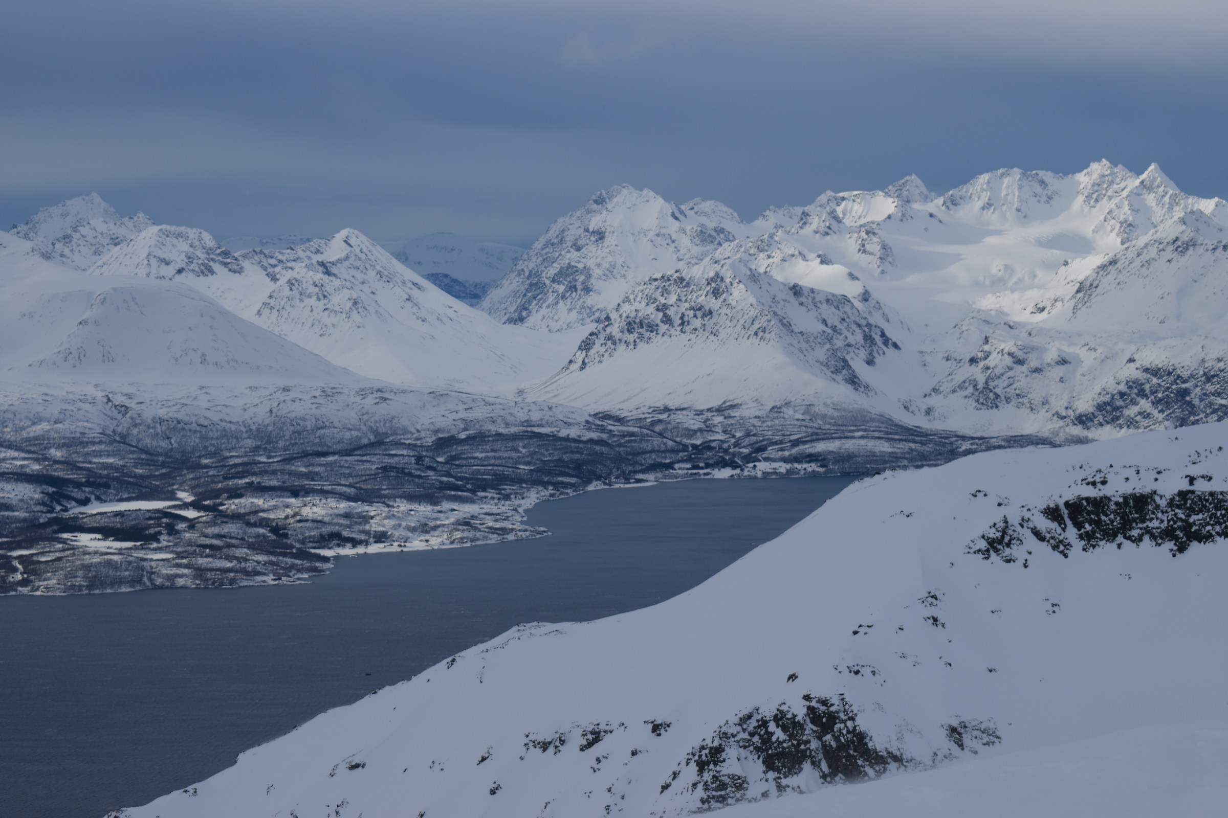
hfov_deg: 24.6
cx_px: 614
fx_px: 2814
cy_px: 409
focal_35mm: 82
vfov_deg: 16.6
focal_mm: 55
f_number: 8
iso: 100
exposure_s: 1/500
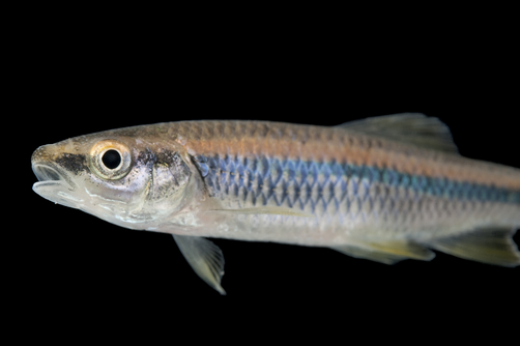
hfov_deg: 33.4
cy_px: 173
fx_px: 866
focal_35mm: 60
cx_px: 260
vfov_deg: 22.6
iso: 200
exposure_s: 1/250
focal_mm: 60
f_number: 22
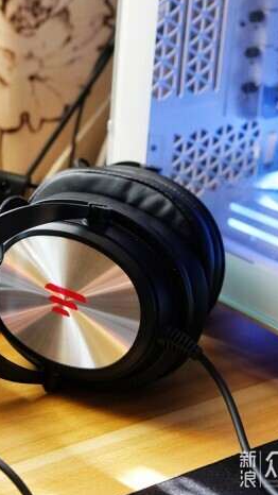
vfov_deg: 26.2
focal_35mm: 81
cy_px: 243
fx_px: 1062
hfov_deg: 14.5
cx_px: -49
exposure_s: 1/105
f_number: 4
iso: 1600
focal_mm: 33
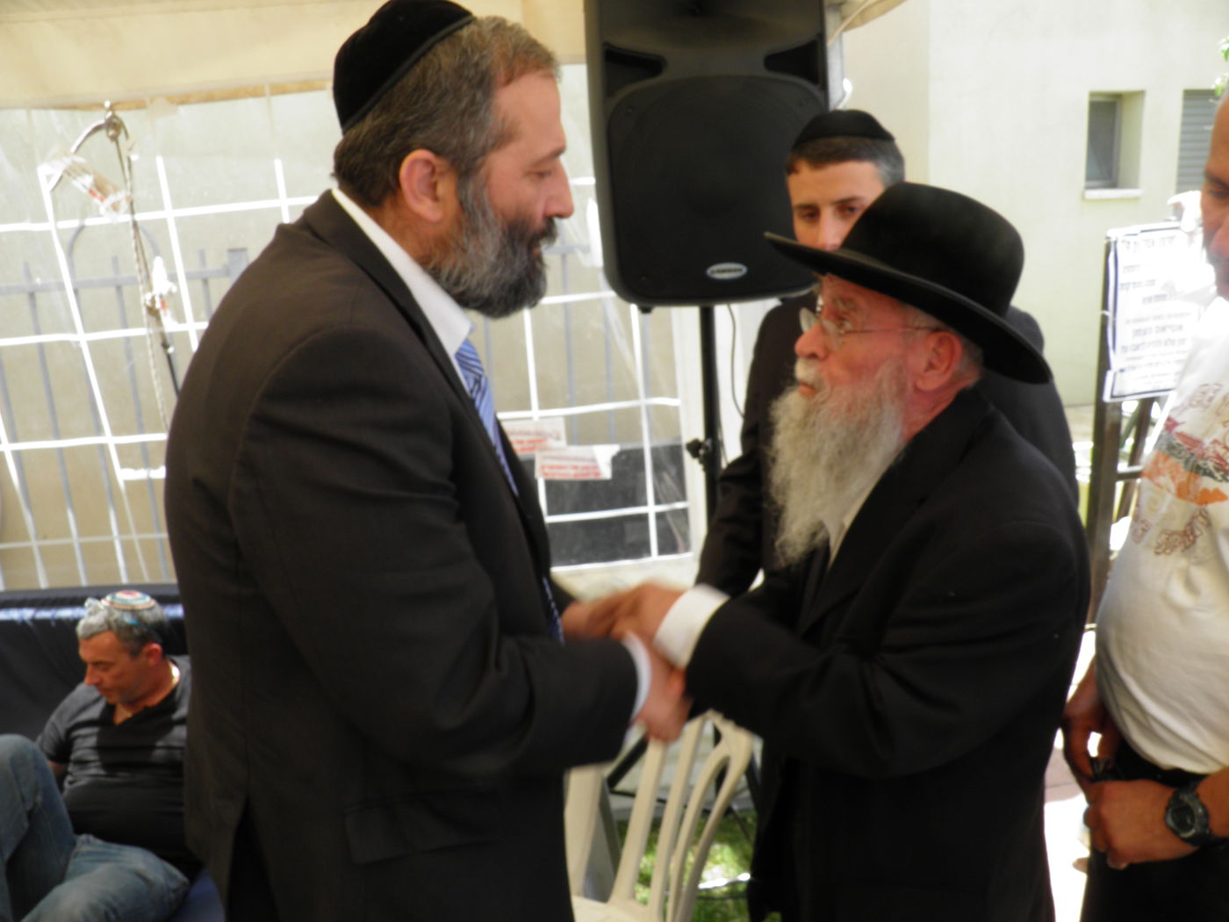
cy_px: 461
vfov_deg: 49.7
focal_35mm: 28
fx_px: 994
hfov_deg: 63.4
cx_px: 614
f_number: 5.7
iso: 50
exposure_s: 1/40
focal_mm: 4.9
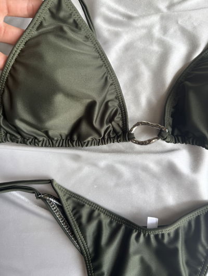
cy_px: 138
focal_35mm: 24
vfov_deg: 71.6
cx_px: 104
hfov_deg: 56.8
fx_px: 192
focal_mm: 6.76
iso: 80
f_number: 1.78
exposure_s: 1/204
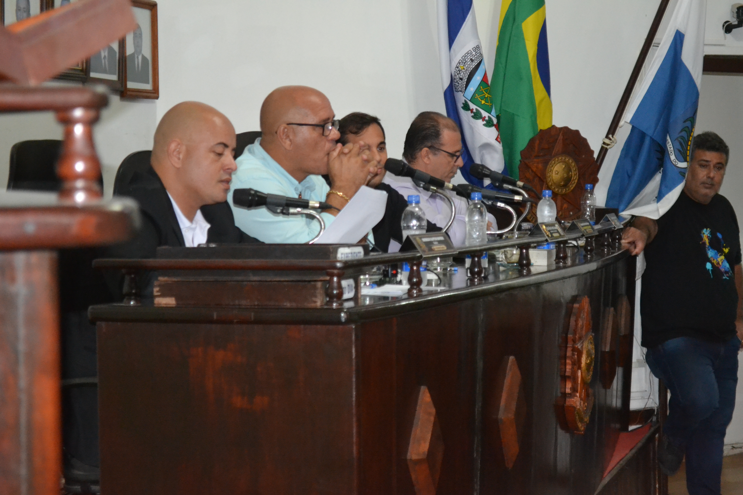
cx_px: 372
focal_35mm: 82
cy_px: 248
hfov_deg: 24.6
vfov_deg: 16.6
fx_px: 1703
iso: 3200
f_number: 5.6
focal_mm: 55
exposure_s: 1/60
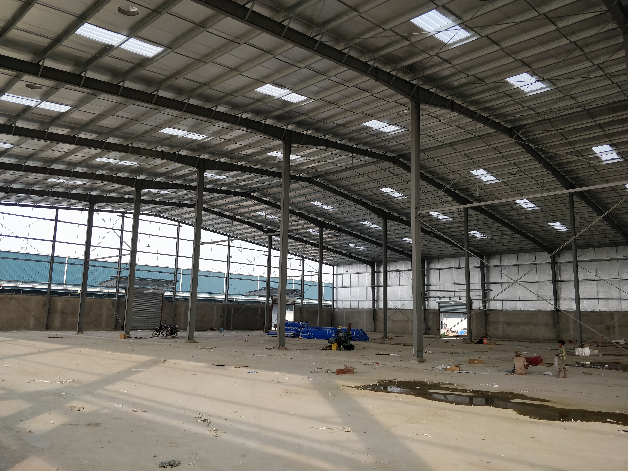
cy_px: 236
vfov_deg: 56.8
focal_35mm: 24
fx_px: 435
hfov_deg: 71.6
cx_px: 314
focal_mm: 4.1
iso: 200
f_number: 1.7
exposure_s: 1/448
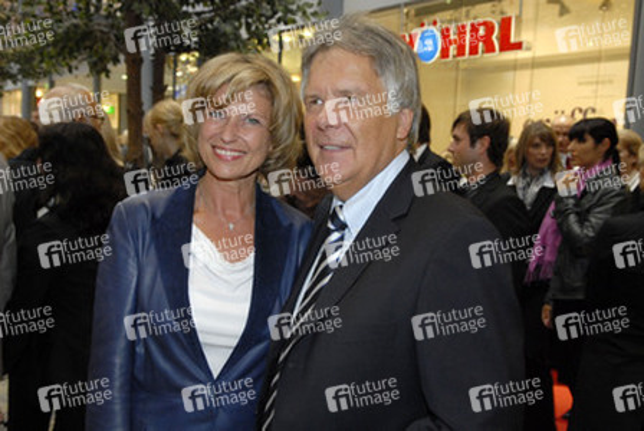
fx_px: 699
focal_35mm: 39
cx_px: 322
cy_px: 216
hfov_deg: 49.5
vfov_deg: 34.3
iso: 800
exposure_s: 1/50
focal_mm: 26
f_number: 5.6
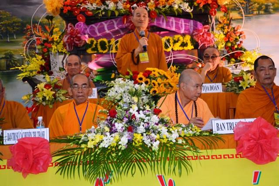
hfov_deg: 24.6
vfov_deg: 16.5
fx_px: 639
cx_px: 140
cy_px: 93
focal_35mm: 82
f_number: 5.6
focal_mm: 55
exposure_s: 1/60
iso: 1400
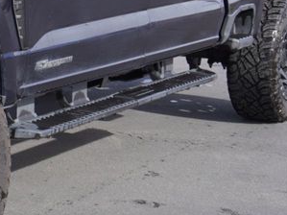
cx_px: -122
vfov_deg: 11.0
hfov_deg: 14.0
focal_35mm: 134
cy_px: 37
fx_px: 1108
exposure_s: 1/125
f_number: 6.3
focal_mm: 27
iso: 100
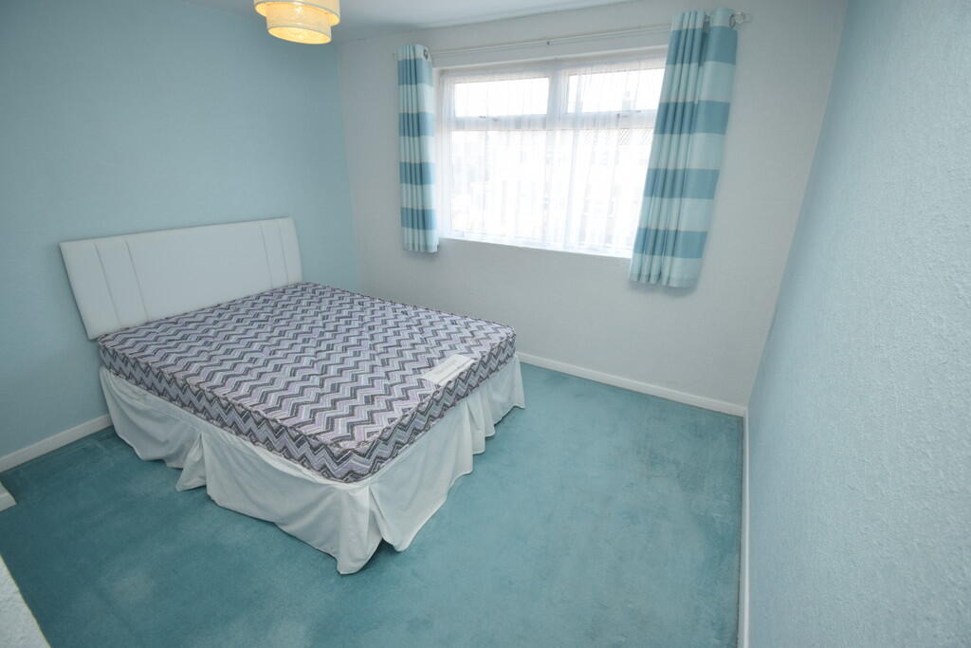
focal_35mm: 15
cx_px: 486
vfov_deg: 77.3
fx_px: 405
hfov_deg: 100.4
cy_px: 324
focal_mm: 10
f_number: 5
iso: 400
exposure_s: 1/100
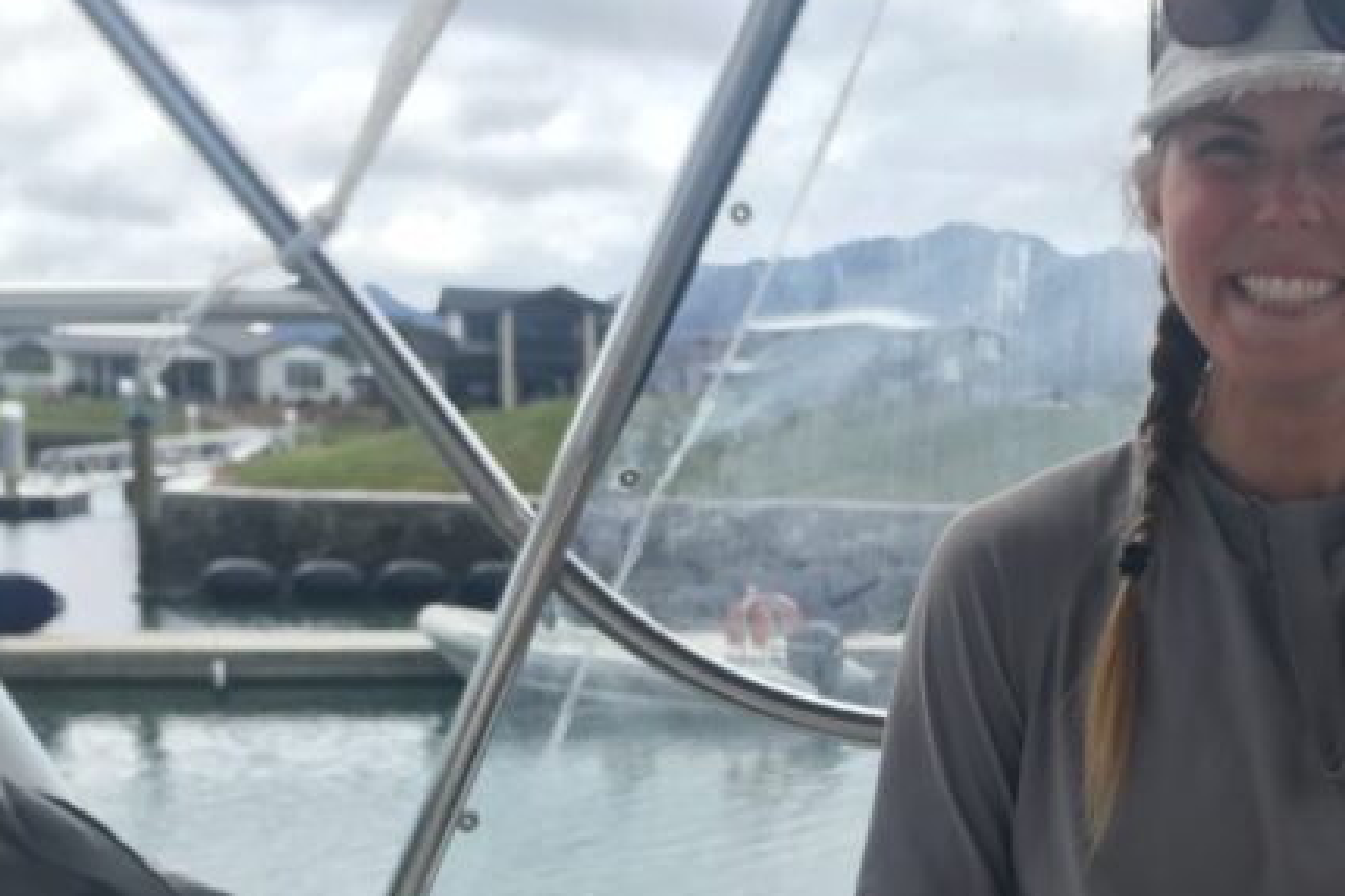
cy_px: 818
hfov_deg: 27.6
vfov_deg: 18.6
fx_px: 2690
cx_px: 1044
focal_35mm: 72
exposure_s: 1/569
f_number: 2.2
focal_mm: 4.15
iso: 25
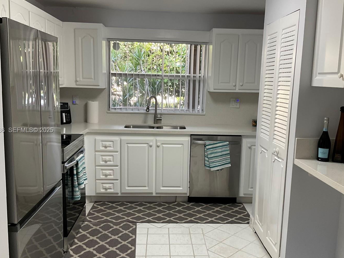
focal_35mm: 35
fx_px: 348
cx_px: 180
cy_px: 131
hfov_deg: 52.6
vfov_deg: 40.7
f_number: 1.8
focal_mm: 3
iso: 40
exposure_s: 1/60
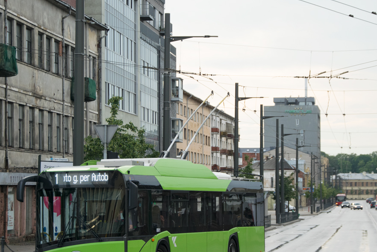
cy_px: 135
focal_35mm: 102
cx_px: 164
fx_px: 1068
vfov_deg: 13.4
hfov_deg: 20.0
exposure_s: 1/640
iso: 400
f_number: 5.6
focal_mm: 50
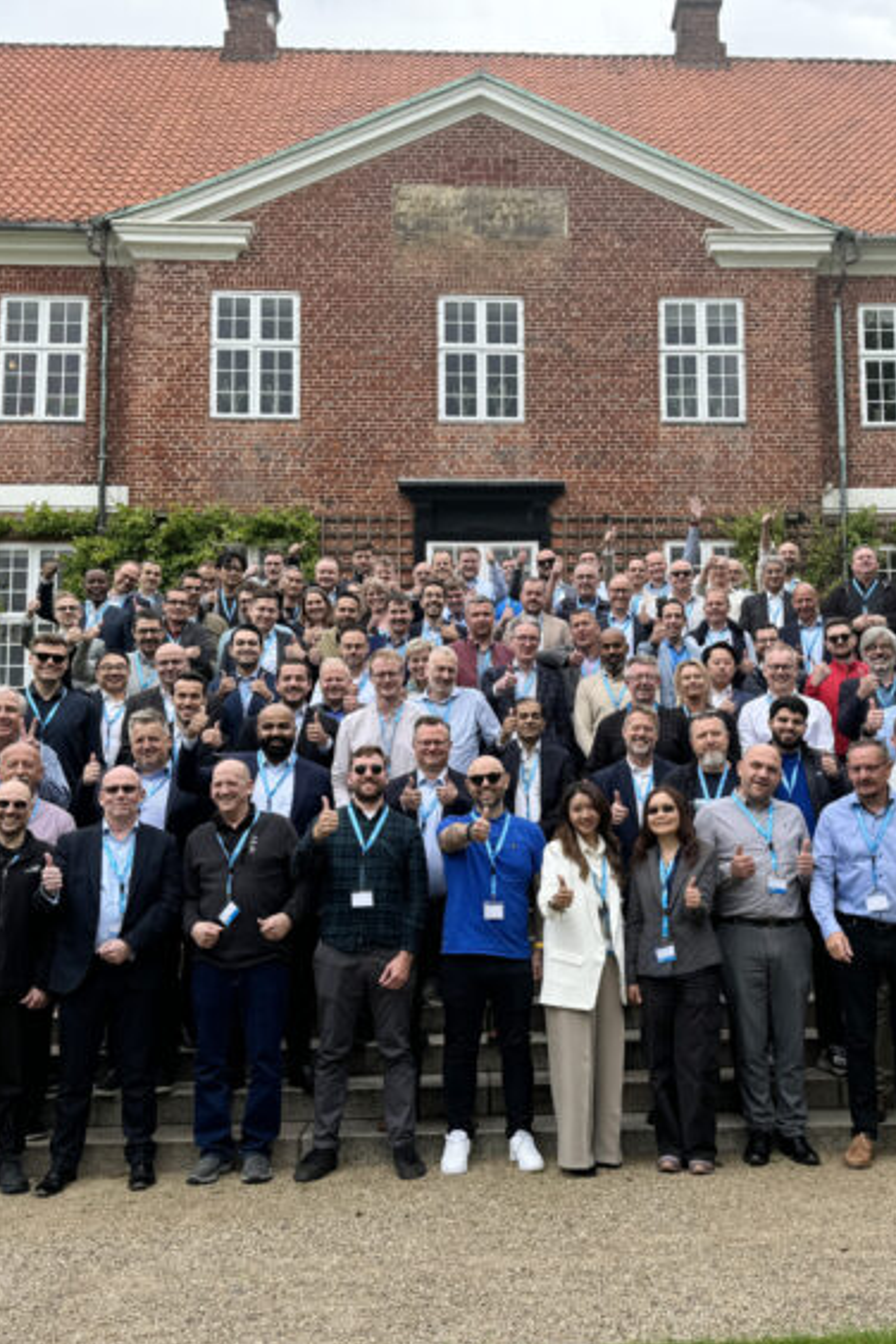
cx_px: 543
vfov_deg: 55.8
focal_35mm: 34
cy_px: 684
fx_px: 1269
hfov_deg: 38.7
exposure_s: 1/1131
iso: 80
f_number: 1.78
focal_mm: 6.76
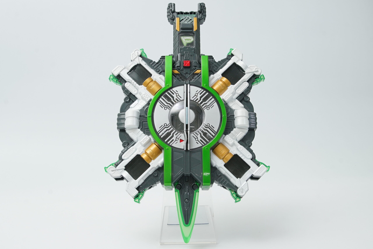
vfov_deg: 31.9
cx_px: 186
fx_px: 435
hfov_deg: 46.4
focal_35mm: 42
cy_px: 124
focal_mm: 28
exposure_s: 1/20
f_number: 10
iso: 800
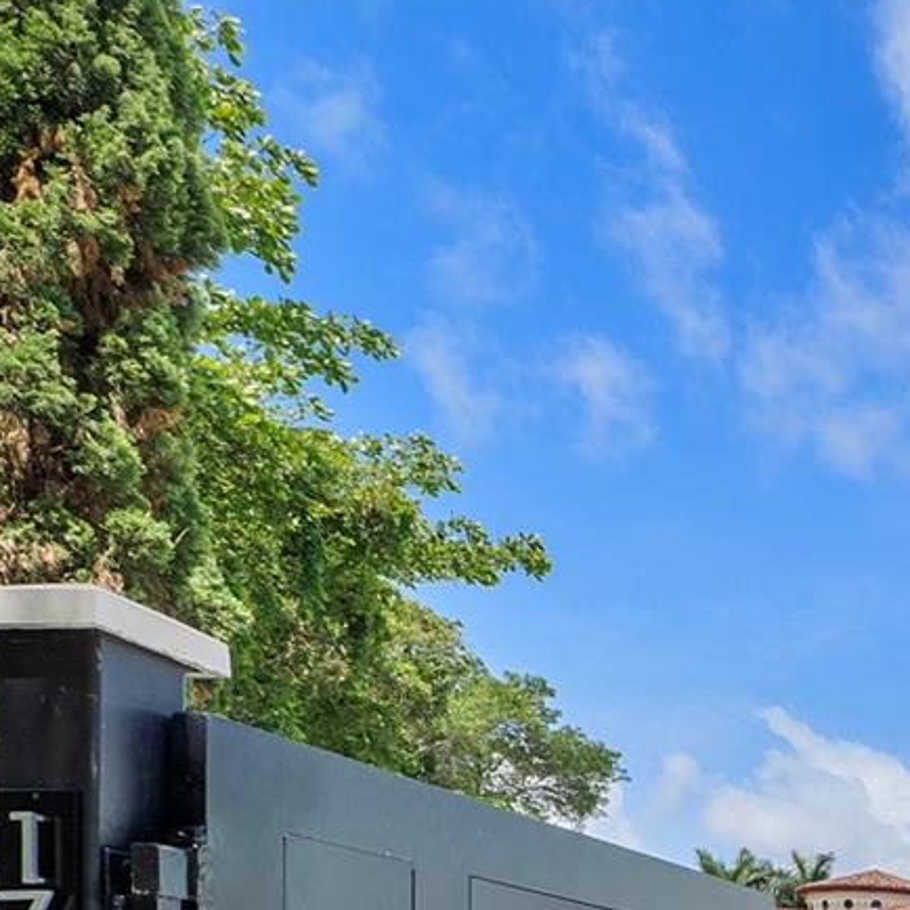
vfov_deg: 30.6
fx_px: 1398
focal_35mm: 47
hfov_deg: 23.9
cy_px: 1090
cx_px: 1518
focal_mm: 10
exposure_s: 1/320
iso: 100
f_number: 11
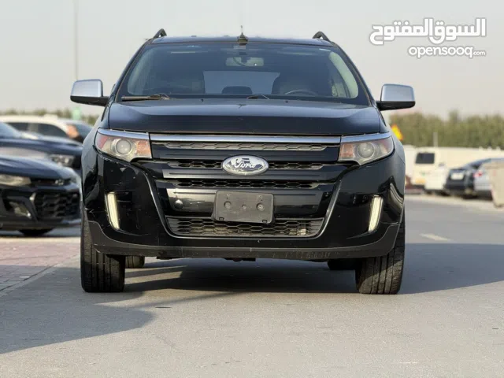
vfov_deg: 12.3
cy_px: 189
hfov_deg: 16.4
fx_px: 1747
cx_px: 252
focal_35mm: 120
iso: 50
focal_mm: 15.66
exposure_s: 1/632
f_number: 2.8
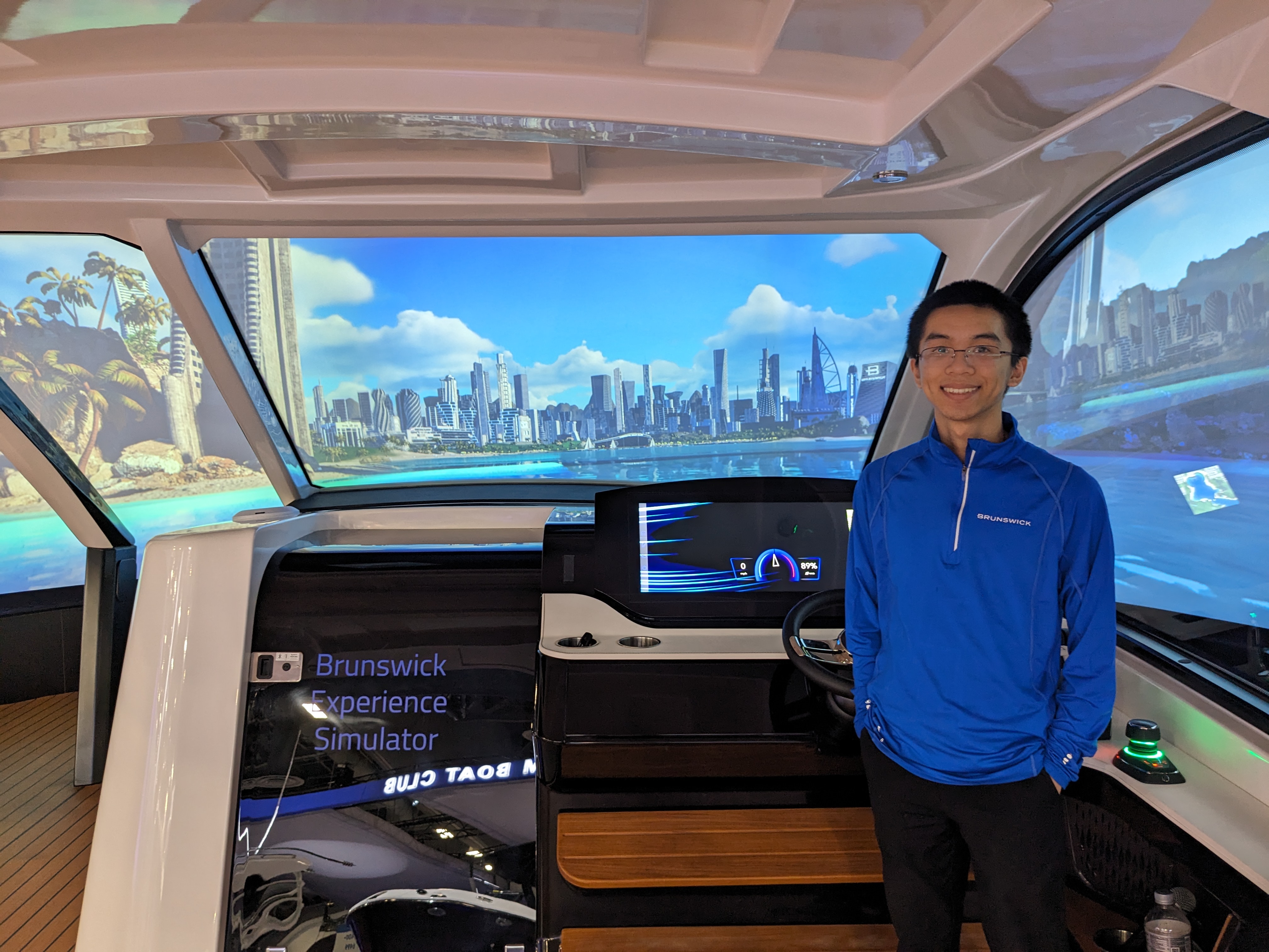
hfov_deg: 65.3
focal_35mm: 27
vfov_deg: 51.4
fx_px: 990
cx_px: 634
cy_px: 476
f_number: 1.73
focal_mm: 4.38
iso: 98
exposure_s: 1/24
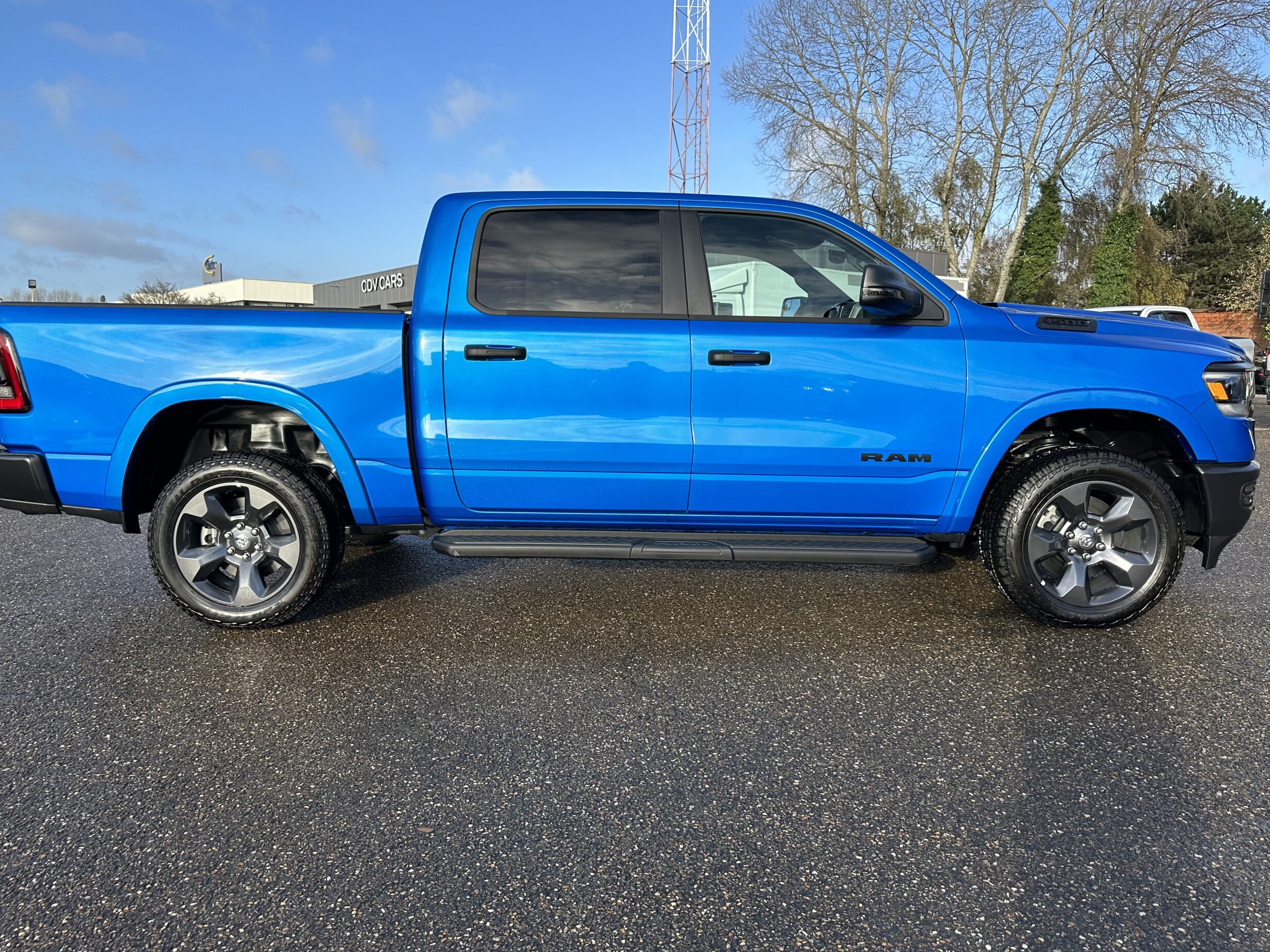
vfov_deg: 54.9
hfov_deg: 69.4
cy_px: 457
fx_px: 917
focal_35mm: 25
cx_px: 611
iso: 80
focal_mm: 6.86
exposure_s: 1/2110
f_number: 1.78
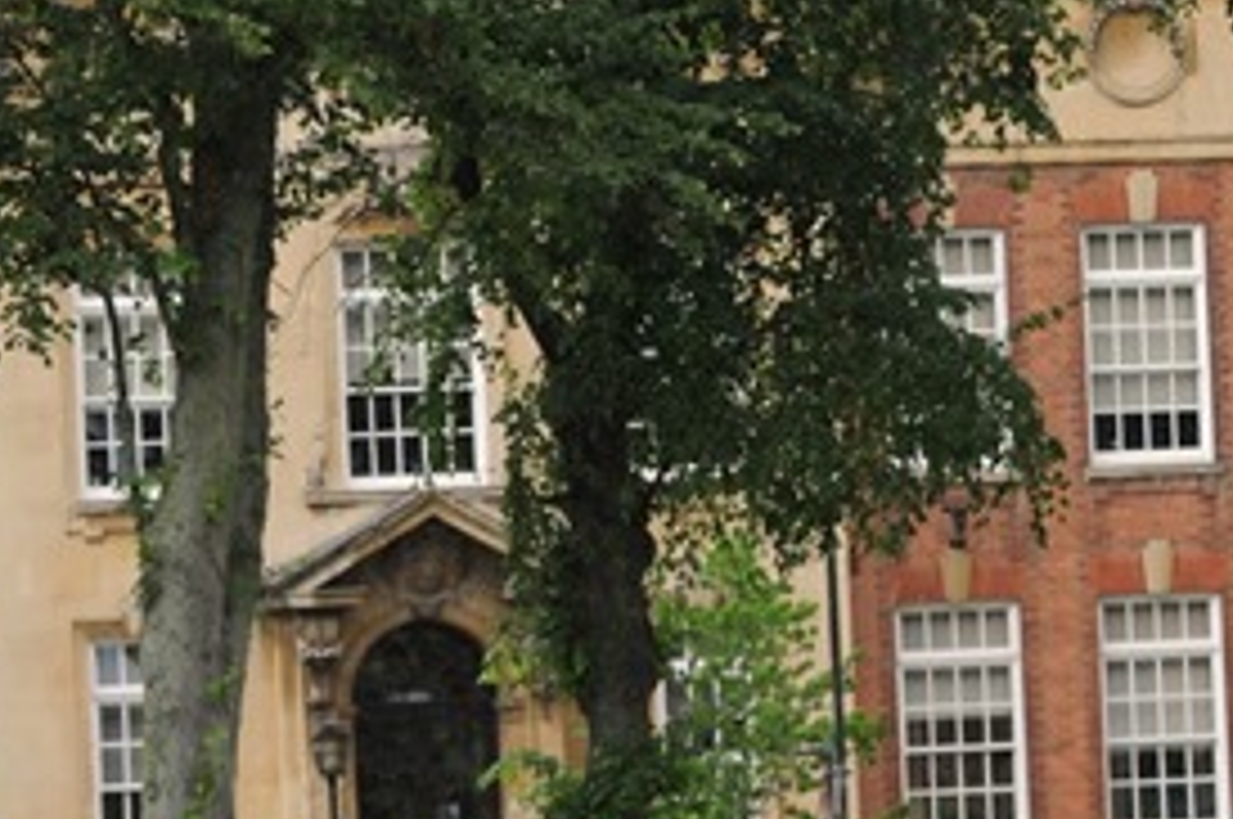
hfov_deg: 7.3
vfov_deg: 4.9
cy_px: 423
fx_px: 9578
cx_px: 1483
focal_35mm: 280
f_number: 4.5
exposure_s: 1/640
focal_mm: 102
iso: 320
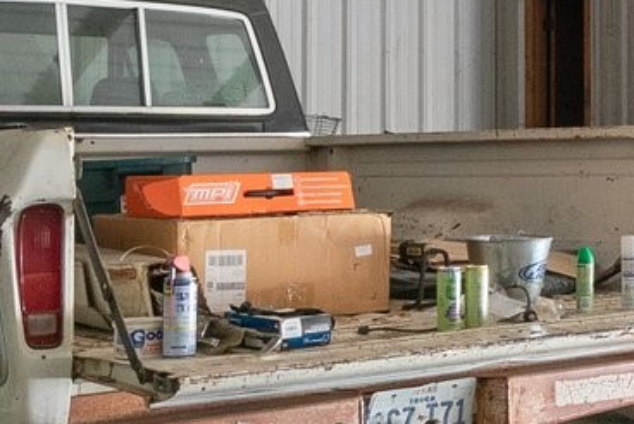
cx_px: 910
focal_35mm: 89
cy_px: 61
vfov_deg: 15.3
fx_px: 1569
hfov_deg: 20.1
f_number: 11
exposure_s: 1/5
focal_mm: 16
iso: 1600
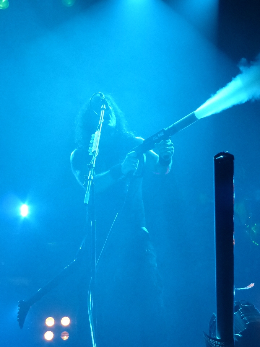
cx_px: 128
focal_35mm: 82
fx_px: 821
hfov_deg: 18.0
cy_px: 203
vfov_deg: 23.8
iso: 800
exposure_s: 1/640
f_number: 4.8
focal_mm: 11
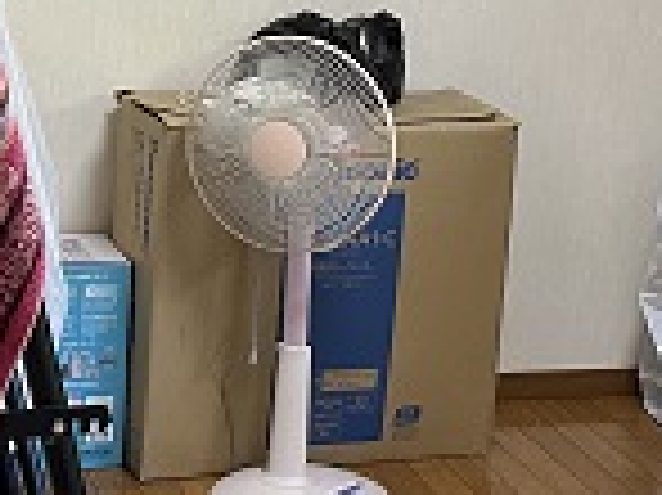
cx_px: 381
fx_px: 1892
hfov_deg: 19.8
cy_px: 104
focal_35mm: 99
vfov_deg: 14.8
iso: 320
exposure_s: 1/60
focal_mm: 6.86
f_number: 1.78
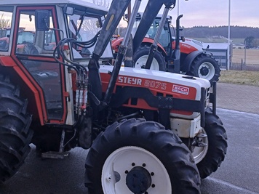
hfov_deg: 41.9
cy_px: 45
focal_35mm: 45
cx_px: 105
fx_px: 337
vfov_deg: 31.5
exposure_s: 1/339
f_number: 1.8
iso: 50
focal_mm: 4.65
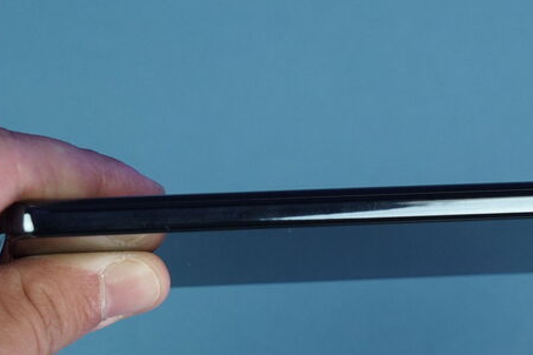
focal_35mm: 128
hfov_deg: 15.9
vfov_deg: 10.7
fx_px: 1895
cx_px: 396
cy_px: 233
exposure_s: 1/160
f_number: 8
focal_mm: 70
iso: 2000
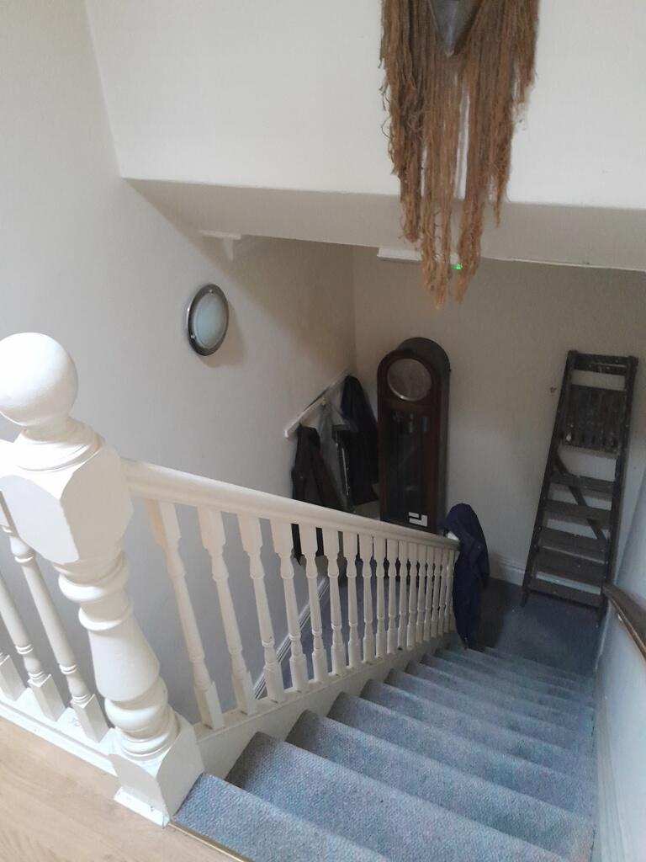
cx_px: 323
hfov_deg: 53.1
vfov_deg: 67.3
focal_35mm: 26
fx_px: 647
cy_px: 431
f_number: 1.8
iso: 1000
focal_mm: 3.98
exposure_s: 1/10
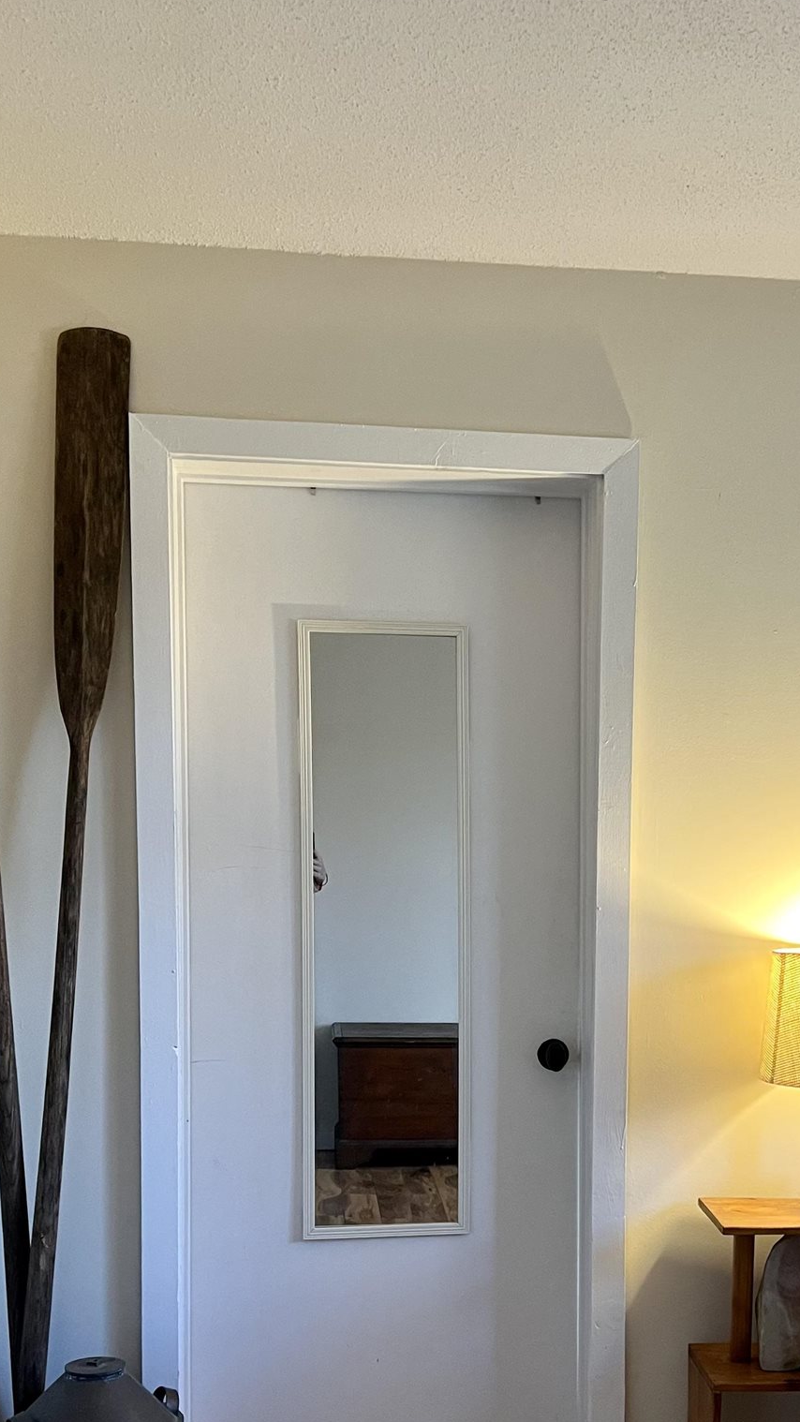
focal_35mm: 43
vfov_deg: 46.6
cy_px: 946
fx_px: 1621
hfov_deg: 27.4
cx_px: 571
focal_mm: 5.7
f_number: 1.5
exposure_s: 1/60
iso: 125
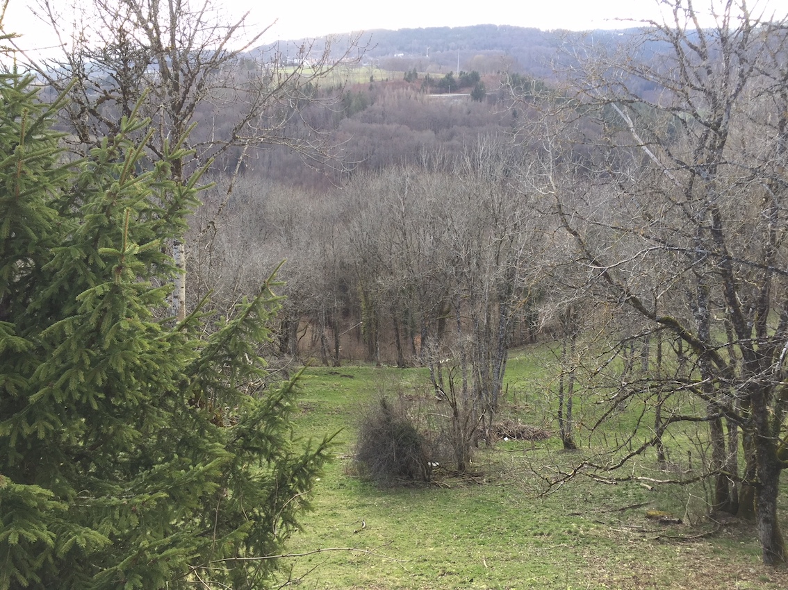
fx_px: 660
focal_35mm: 29
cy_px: 295
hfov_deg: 61.7
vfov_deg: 48.2
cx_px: 394
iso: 32
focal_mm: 4.15
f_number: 2.2
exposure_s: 1/117
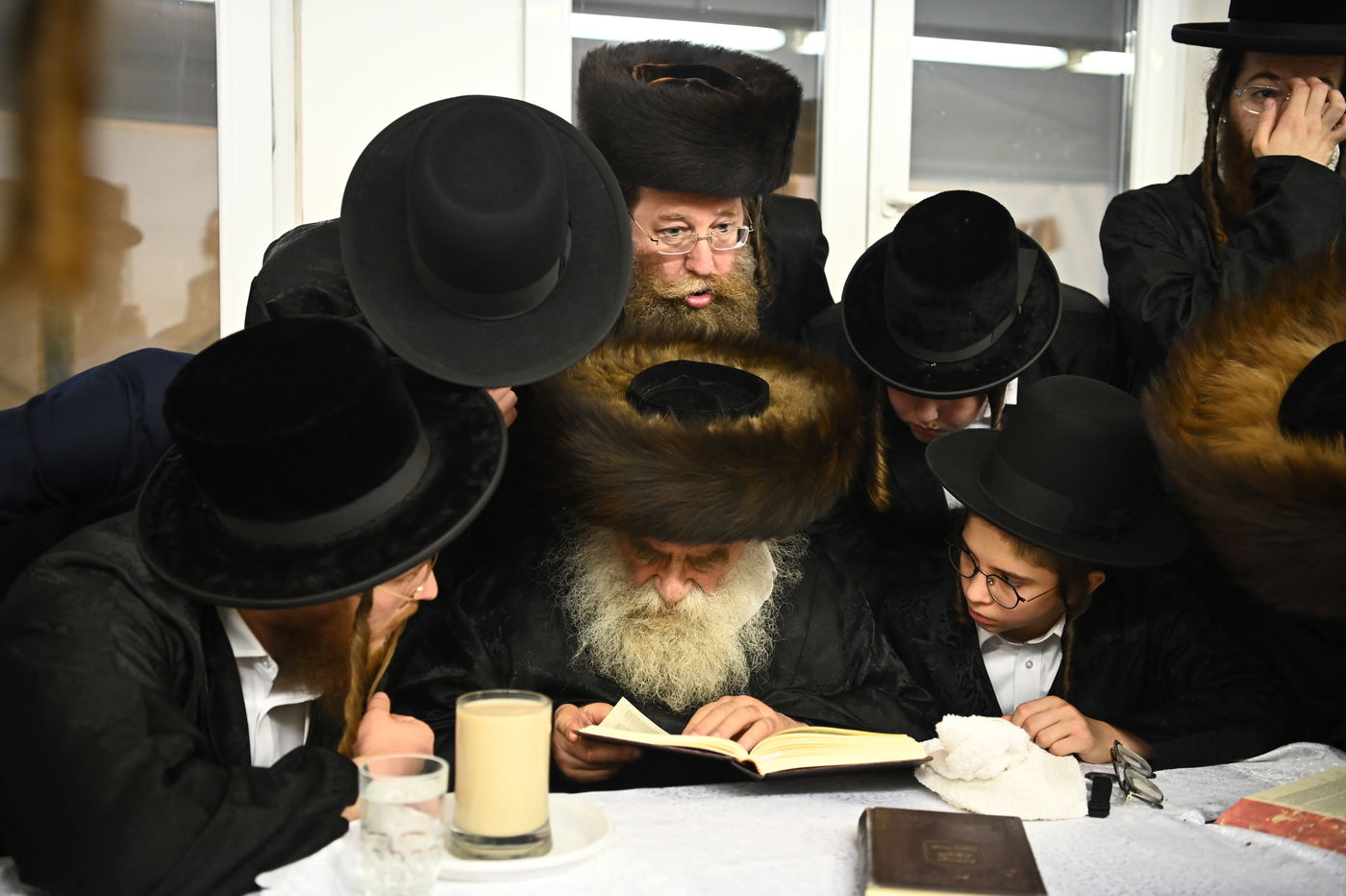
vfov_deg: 29.8
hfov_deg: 43.6
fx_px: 1682
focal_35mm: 45
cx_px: 673
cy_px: 448
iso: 2500
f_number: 2.8
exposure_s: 1/80
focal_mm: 45
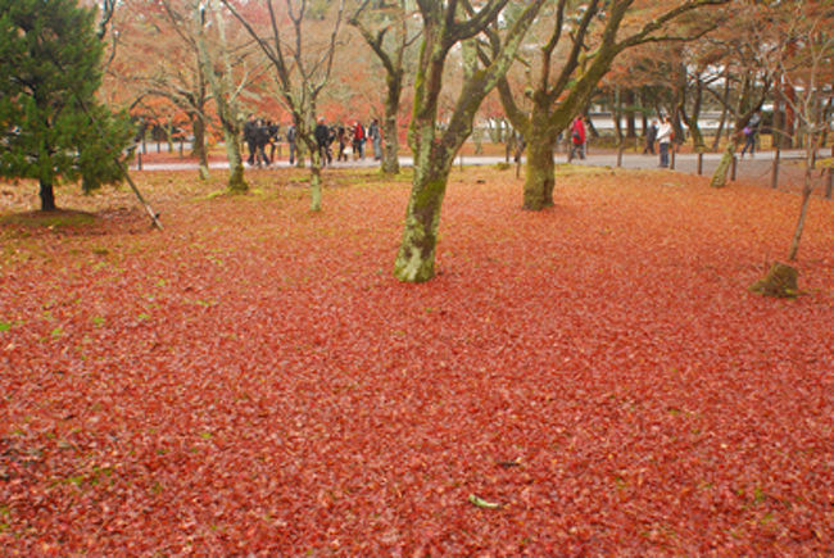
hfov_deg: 61.9
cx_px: 417
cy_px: 279
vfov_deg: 43.7
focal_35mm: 30
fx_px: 696
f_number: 5
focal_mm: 20
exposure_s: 1/100
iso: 400
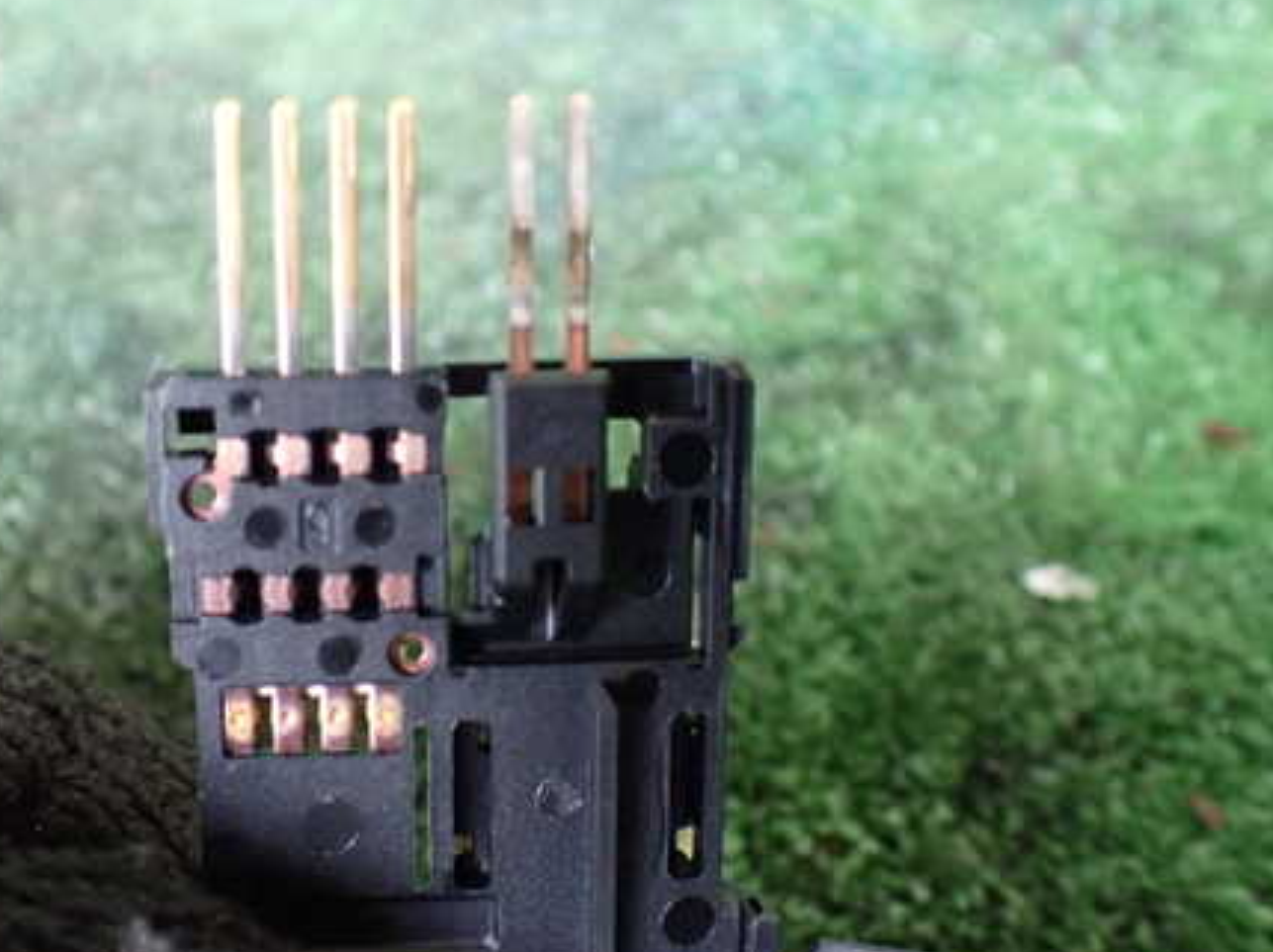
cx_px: 418
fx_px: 1543
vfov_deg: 34.3
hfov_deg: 44.1
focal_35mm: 42
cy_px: 430
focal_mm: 5.4
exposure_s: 1/60
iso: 800
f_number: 2.3
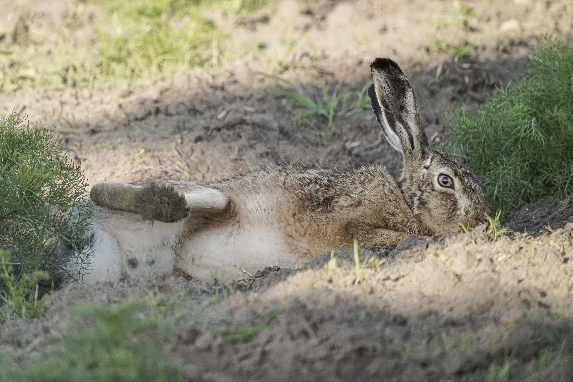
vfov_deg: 1.8
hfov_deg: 2.7
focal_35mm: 758
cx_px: 286
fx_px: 12064
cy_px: 191
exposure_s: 1/1250
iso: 4000
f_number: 11
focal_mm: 758
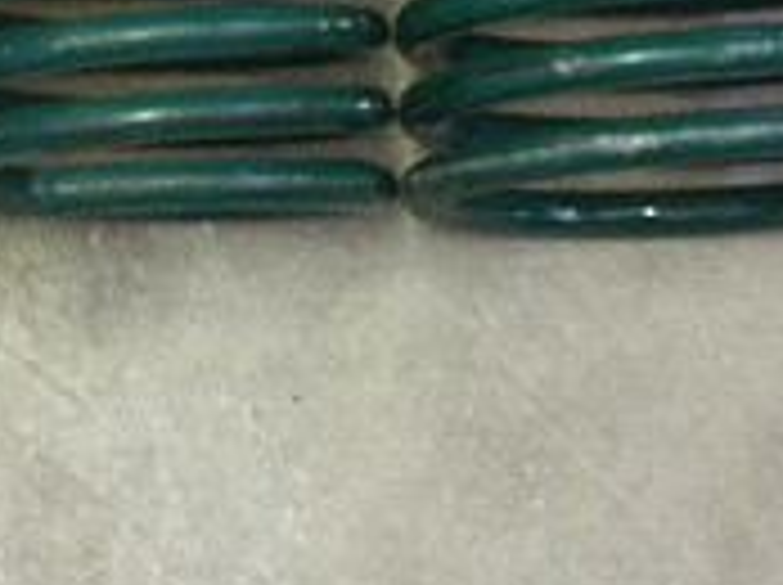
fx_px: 4992
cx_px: -248
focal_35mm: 221
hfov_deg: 8.8
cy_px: -414
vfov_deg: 6.6
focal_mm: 12.32
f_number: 3.5
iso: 200
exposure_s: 1/10
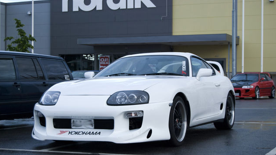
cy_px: 91
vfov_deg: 16.9
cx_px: 137
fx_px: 523
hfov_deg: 29.5
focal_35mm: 72
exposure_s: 1/200
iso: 800
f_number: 5.3
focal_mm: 45
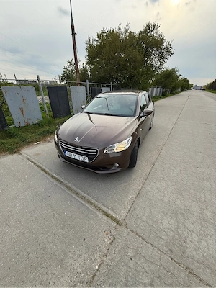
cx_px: 108
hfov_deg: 85.7
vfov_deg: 102.1
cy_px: 144
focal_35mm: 14
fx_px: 116
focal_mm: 2.22
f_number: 2.2
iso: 50
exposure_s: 1/433
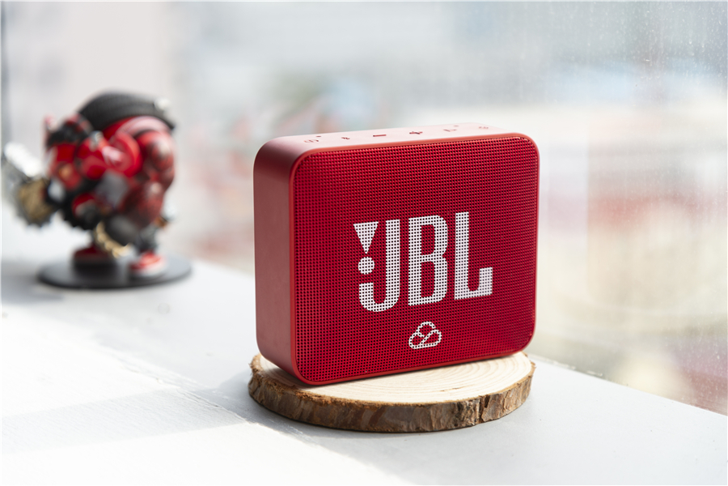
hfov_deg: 23.9
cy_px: 243
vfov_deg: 16.1
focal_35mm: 85
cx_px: 364
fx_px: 1719
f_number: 4.5
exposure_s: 1/125
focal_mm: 85
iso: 100
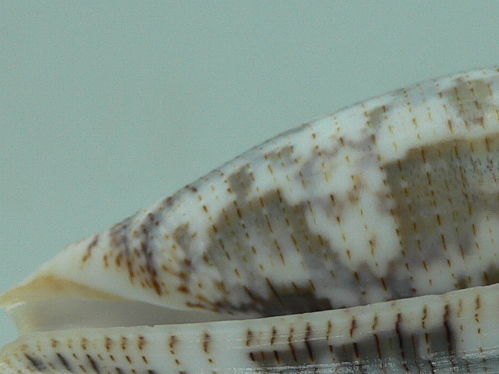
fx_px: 1326
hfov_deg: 21.2
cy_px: 357
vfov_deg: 15.8
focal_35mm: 92
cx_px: 362
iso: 80
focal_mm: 4.6
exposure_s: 1/60
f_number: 2.8
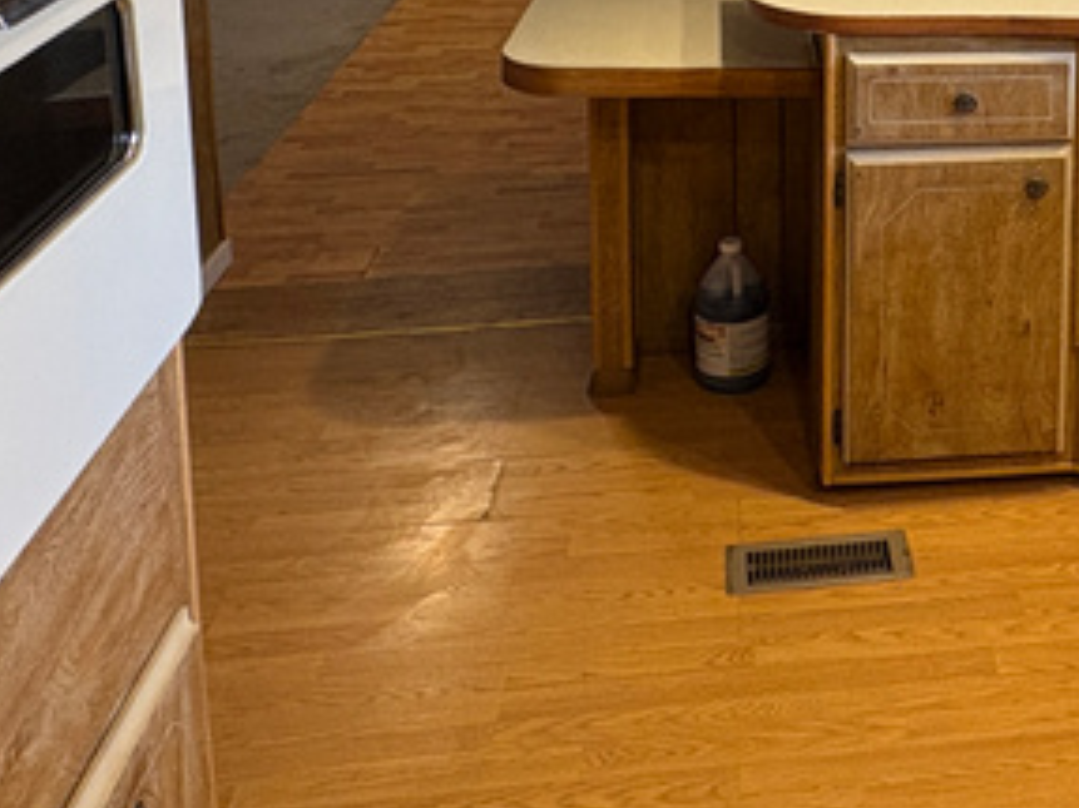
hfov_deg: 35.9
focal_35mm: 50
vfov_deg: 26.0
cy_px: -162
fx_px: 1558
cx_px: 966
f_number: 2.2
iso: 250
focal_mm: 2.22
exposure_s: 1/60
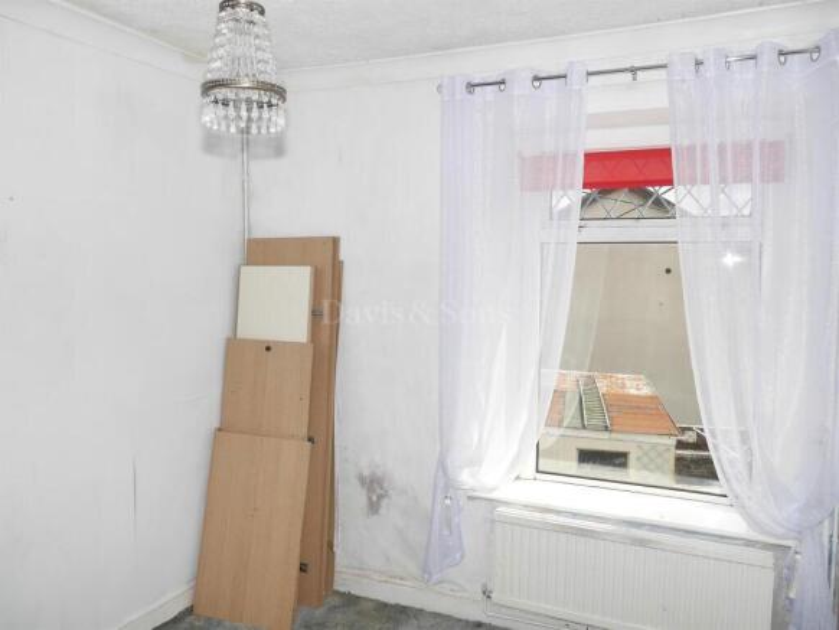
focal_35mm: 28
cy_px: 315
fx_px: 679
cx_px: 420
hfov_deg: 63.4
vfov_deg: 49.8
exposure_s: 1/250
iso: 200
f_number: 6.3
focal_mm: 14
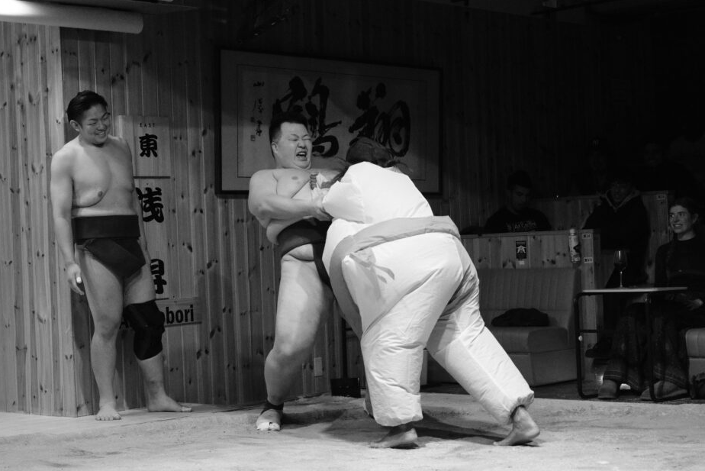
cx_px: 320
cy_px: 243
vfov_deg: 18.9
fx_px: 1411
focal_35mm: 72
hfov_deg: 28.0
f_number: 4.5
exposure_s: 1/250
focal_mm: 43.2
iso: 6400
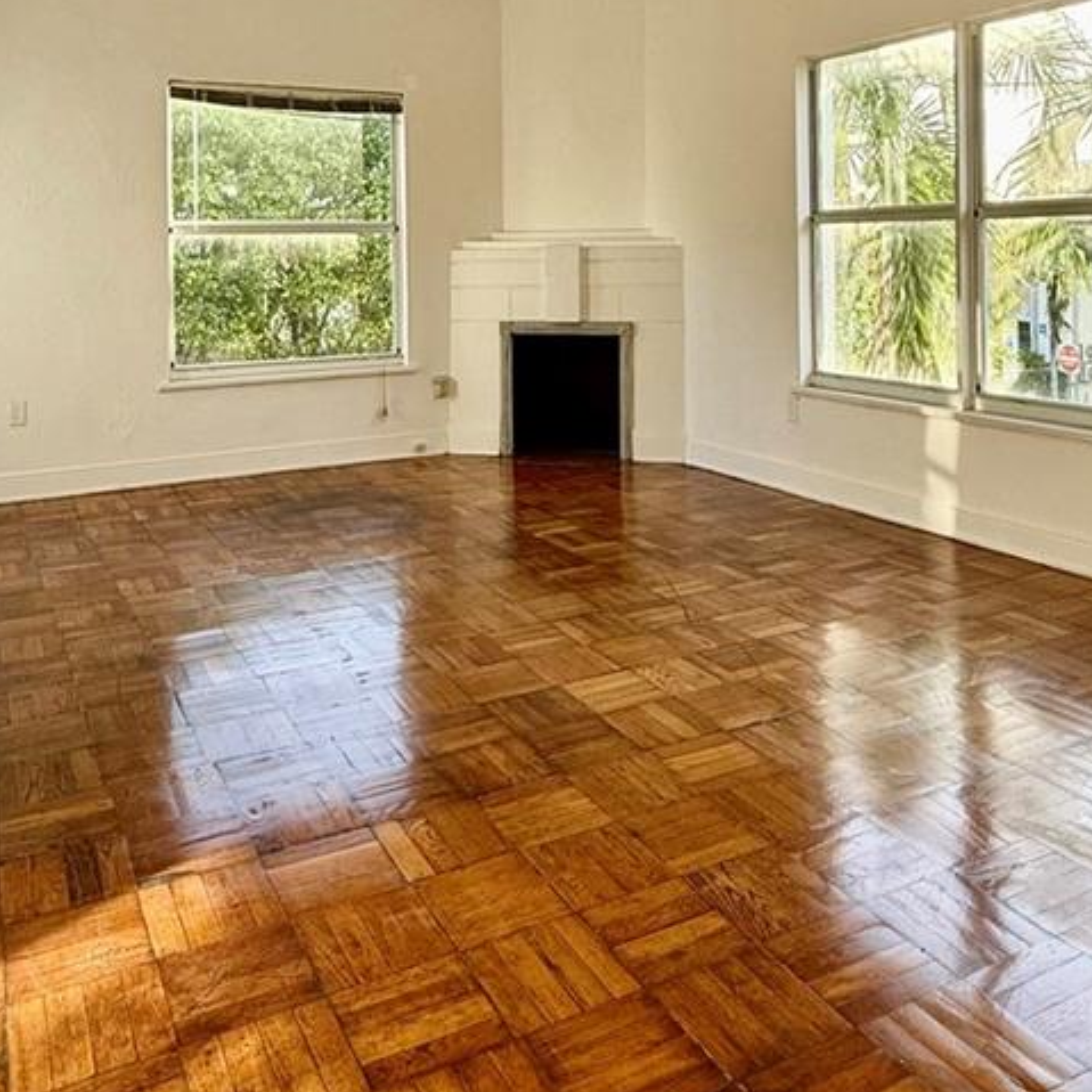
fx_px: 1106
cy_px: 255
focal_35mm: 31
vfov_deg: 50.1
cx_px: 540
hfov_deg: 52.5
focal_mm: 2.22
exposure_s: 1/187
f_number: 2.2
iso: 64
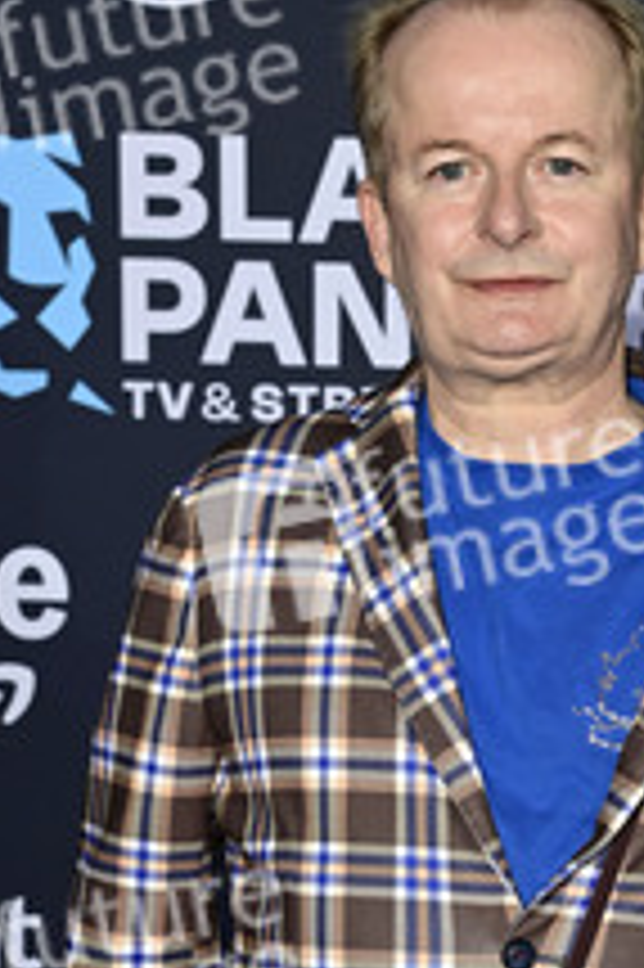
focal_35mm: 121
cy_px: 752
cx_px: 558
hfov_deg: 11.3
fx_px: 3252
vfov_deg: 16.8
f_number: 5.6
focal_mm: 65
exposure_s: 1/250
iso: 640
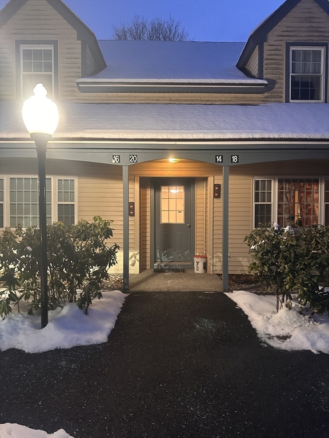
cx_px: 164
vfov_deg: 71.6
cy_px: 219
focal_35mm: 24
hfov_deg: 56.8
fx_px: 304
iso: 640
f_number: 1.78
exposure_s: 1/40
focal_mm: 6.86
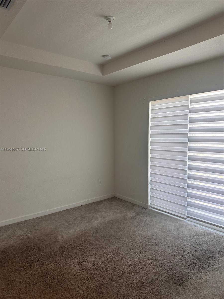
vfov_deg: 71.6
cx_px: 112
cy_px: 150
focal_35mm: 24
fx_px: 207
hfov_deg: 56.8
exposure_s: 1/120
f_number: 1.78
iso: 125
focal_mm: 6.86
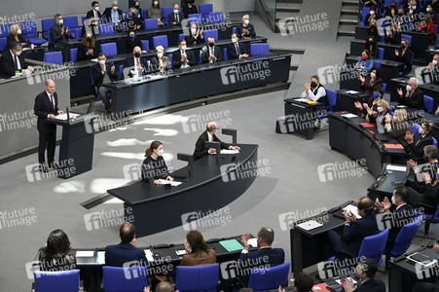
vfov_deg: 19.4
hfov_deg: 28.9
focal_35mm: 70
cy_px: 146
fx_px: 853
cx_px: 220
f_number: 4.5
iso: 5000
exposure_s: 1/640
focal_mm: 70
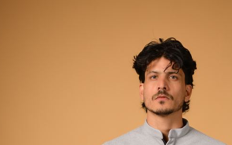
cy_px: 297
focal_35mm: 141
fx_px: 892
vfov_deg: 8.8
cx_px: 163
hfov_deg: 14.8
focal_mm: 50
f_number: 2.2
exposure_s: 1/1000
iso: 125
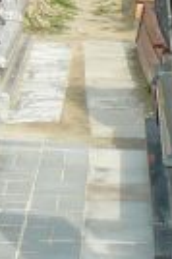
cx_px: 425
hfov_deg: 7.3
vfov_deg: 11.4
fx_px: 1250
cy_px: 387
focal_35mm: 174
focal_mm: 5.2
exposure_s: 1/640
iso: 80
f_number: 2.8
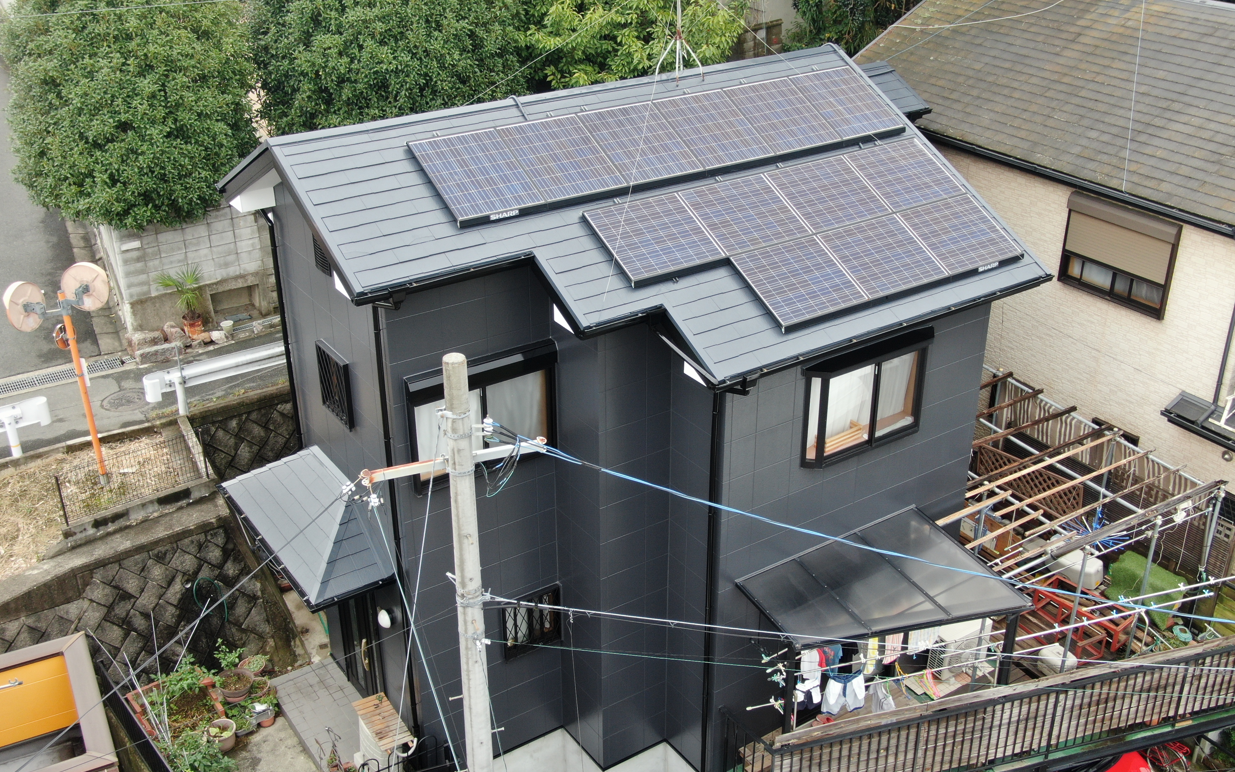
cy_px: 375
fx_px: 1313
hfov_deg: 50.4
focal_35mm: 39
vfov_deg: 32.8
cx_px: 626
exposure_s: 1/100
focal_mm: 6.21
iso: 100
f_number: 3.3
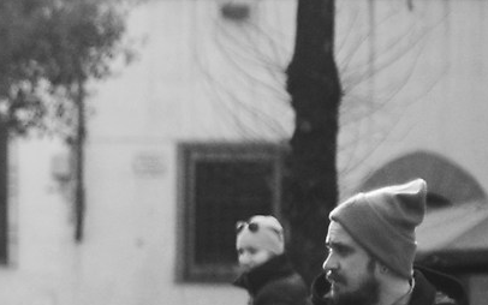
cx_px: -785
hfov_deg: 6.5
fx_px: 4004
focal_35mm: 301
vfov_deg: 4.4
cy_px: 388
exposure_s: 1/8000
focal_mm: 50
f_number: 2
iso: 800
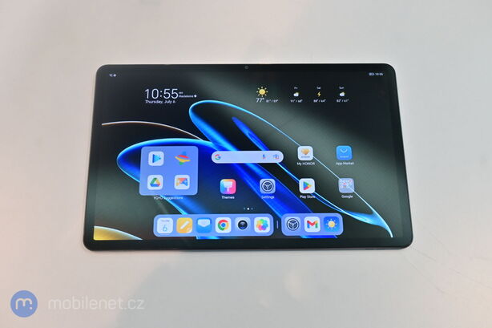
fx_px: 543
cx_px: 246
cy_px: 164
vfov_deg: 33.6
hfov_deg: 48.7
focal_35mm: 40
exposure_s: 1/125
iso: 400
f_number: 5.6
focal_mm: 26.5
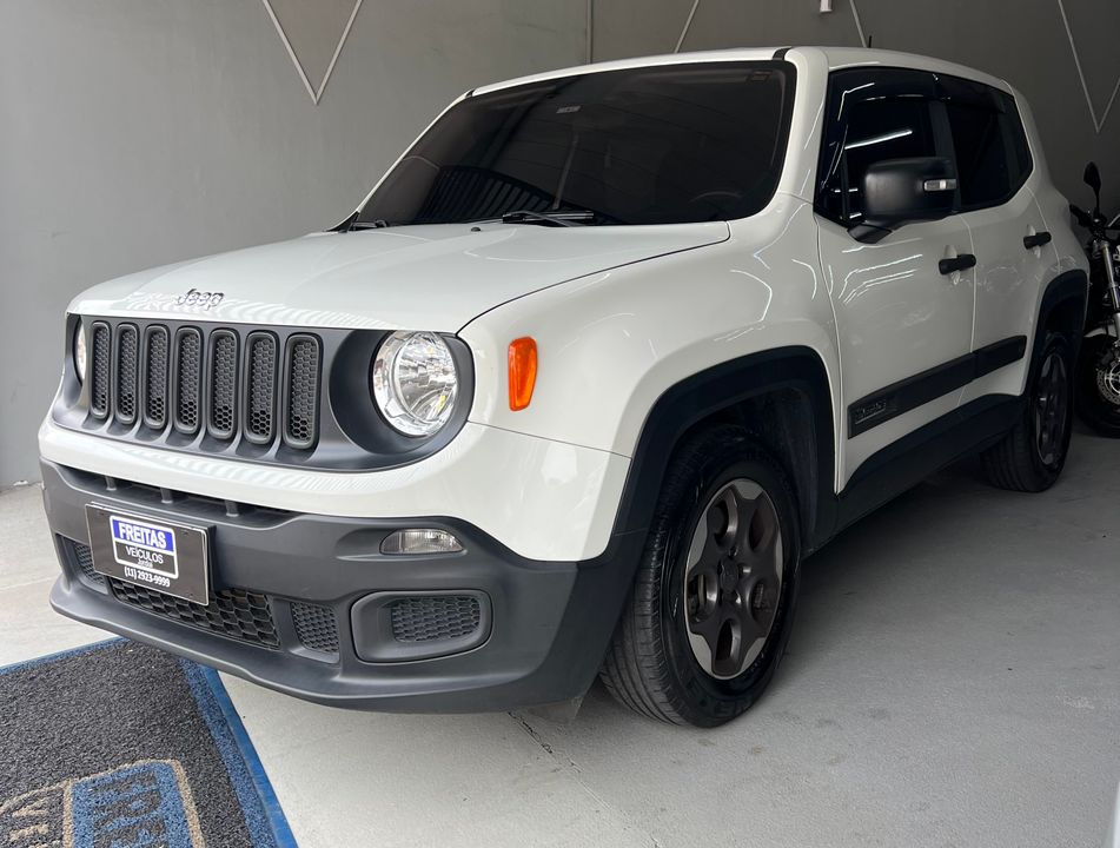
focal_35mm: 26
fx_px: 844
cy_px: 424
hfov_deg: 67.1
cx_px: 560
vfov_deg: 53.3
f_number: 1.5
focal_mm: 5.7
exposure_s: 1/646
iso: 50
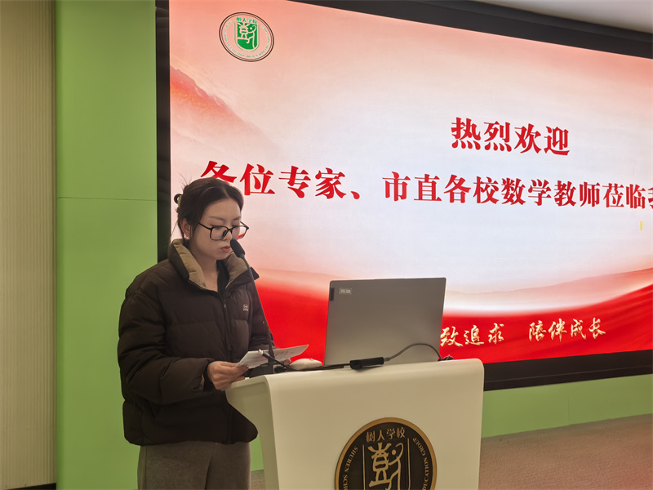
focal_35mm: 36
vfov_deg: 39.7
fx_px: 679
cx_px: 326
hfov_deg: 51.4
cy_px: 245
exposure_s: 1/100
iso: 250
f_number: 4
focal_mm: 5.75
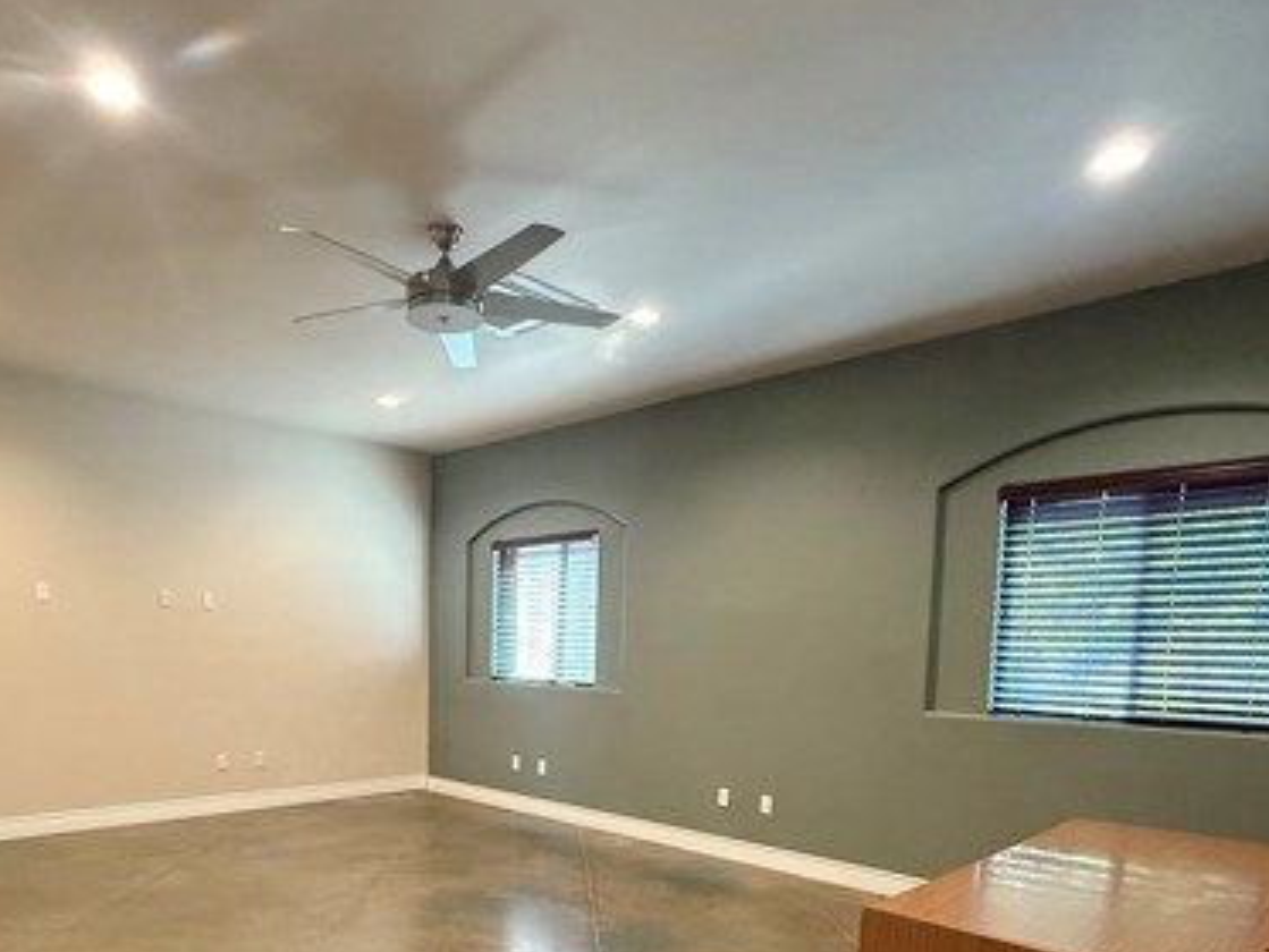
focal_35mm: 24
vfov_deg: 54.1
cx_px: 534
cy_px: 721
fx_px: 880
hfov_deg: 71.1
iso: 640
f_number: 2.2
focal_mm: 2.22
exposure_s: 1/60
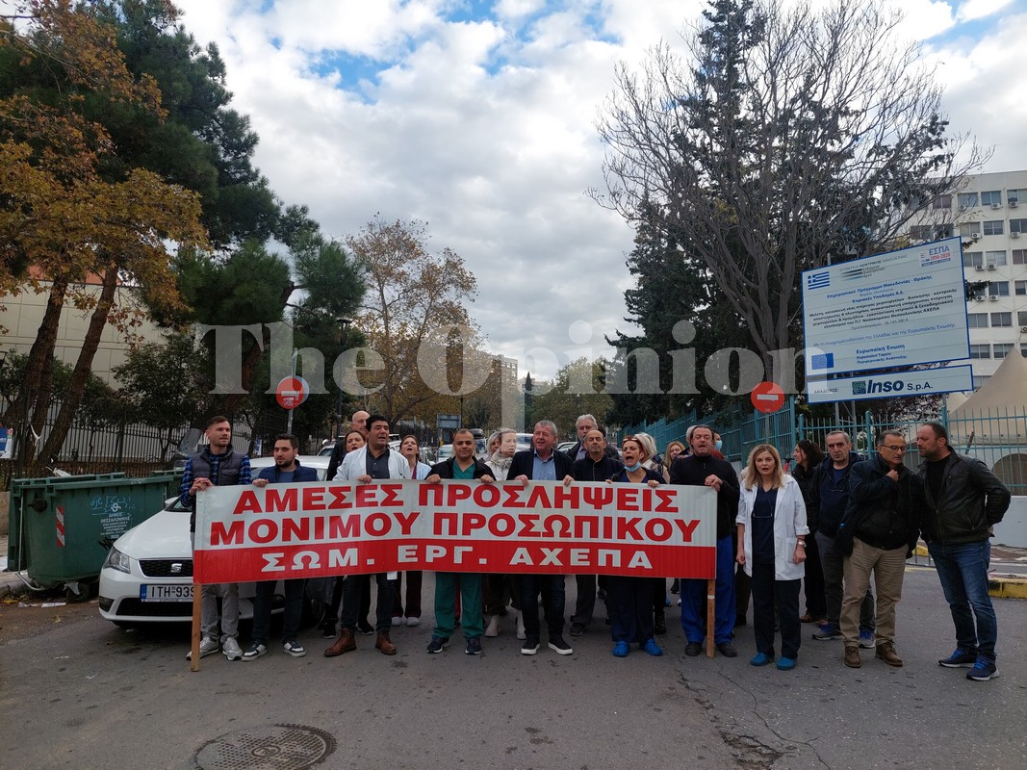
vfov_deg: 56.8
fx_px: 712
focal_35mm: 24
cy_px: 385
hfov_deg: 71.6
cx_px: 514
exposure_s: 1/577
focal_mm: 5.23
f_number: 1.8
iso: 40
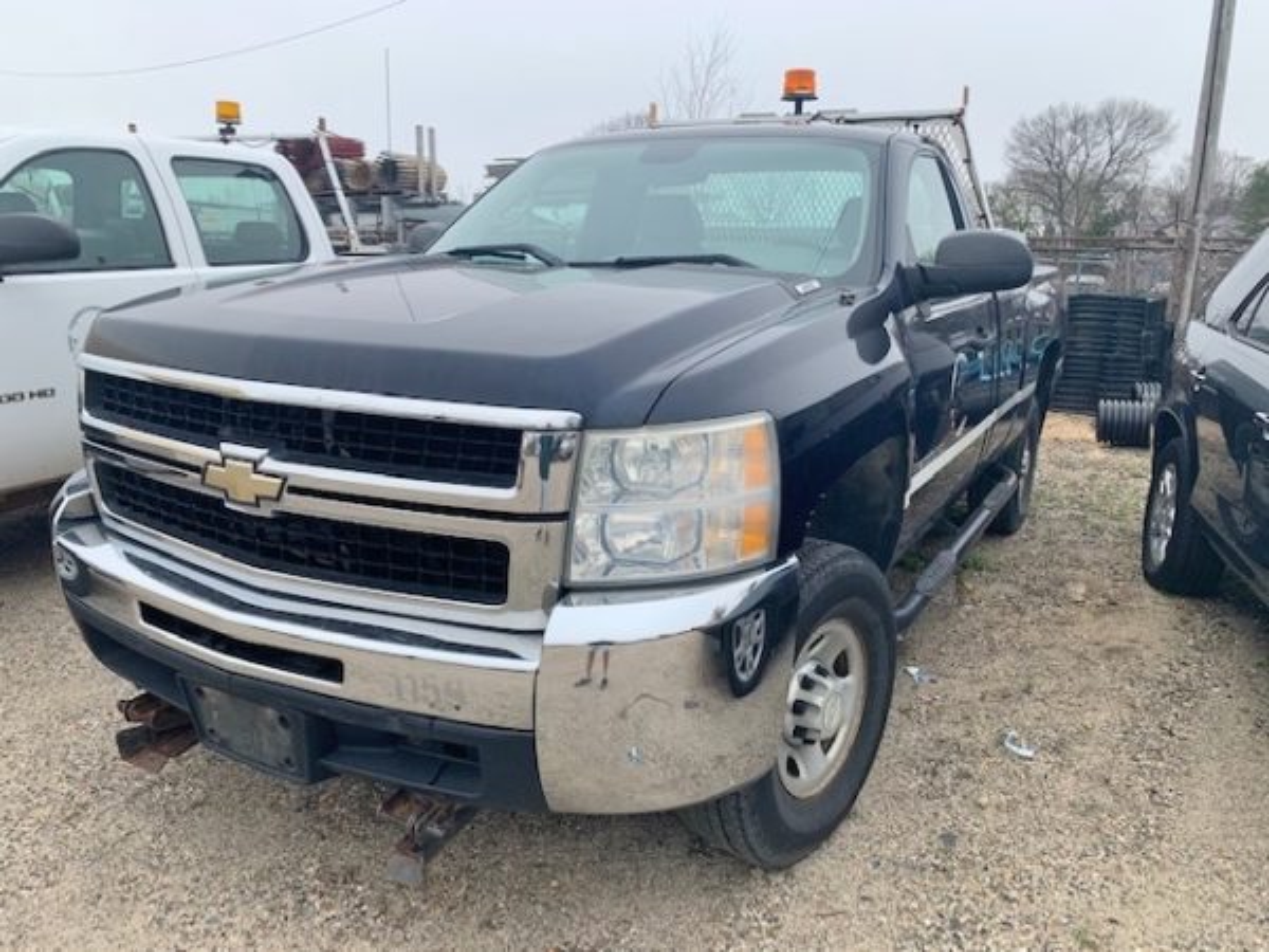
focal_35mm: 26
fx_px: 953
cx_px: 634
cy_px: 476
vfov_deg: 53.1
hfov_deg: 67.3
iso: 25
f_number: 1.8
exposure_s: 1/696
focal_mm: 4.25
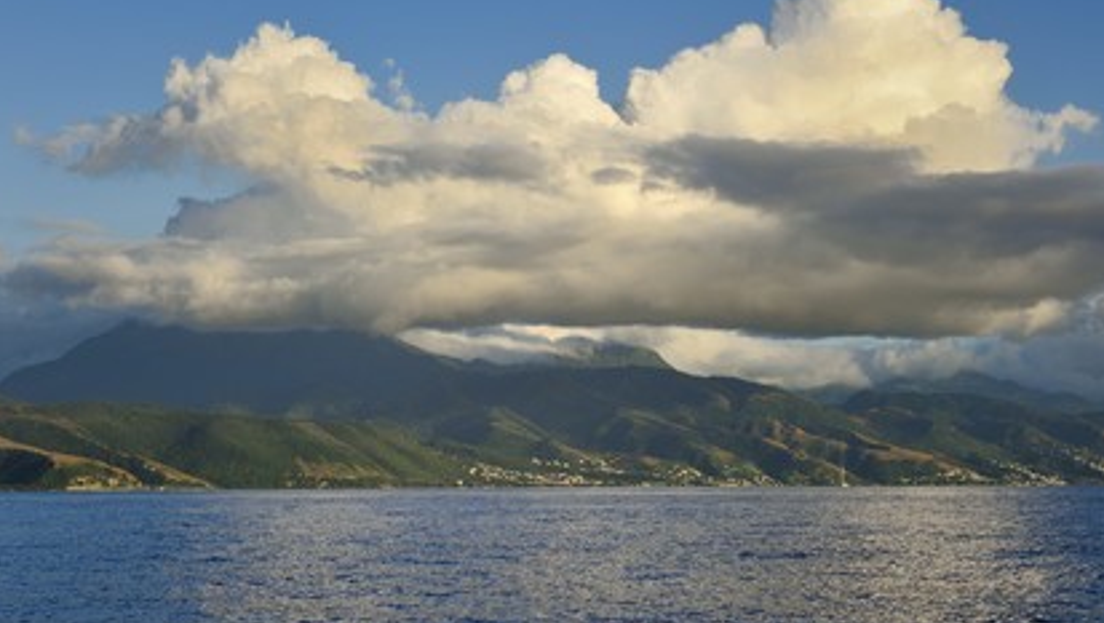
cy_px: 262
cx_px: 553
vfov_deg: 14.6
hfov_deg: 25.6
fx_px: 2431
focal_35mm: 83
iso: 400
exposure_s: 1/800
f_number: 10
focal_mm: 78
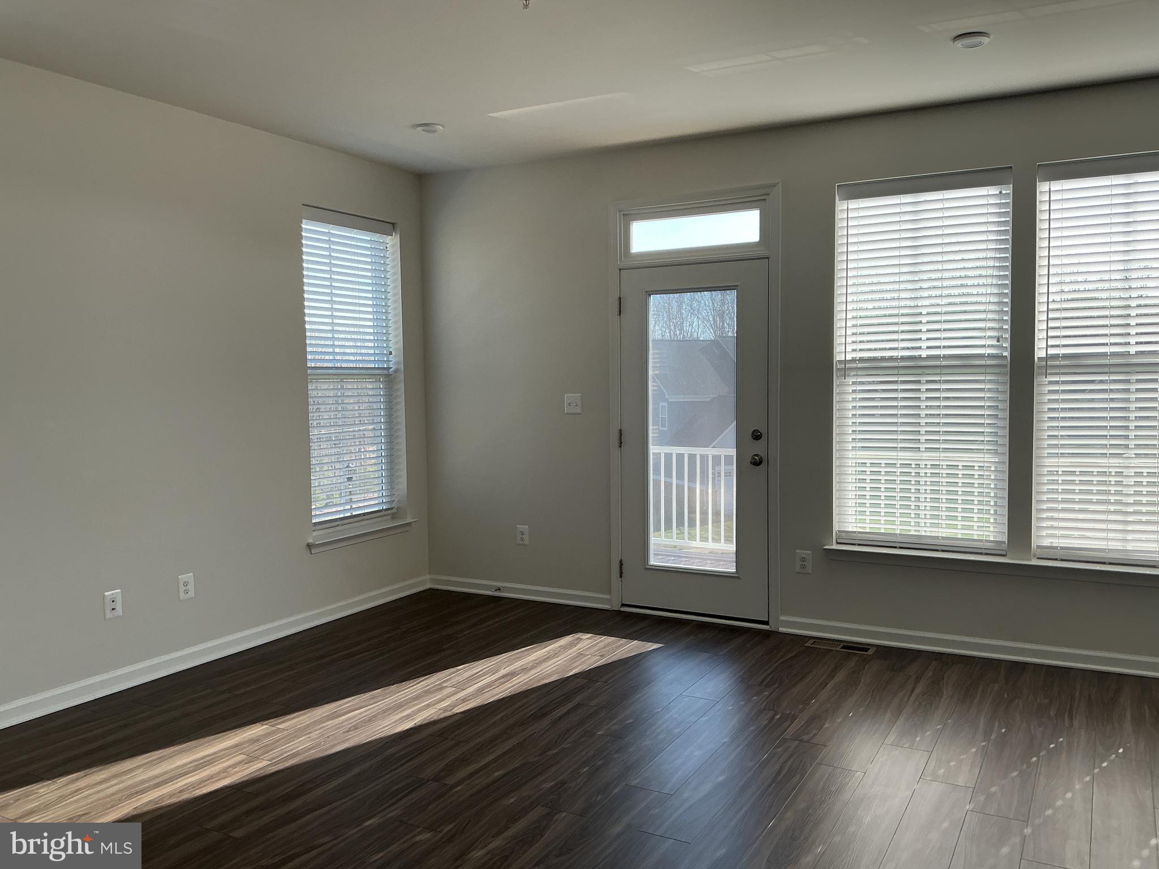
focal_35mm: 29
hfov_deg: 61.7
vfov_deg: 48.2
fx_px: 971
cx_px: 580
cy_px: 434
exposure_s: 1/254
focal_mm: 3
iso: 25
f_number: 1.8
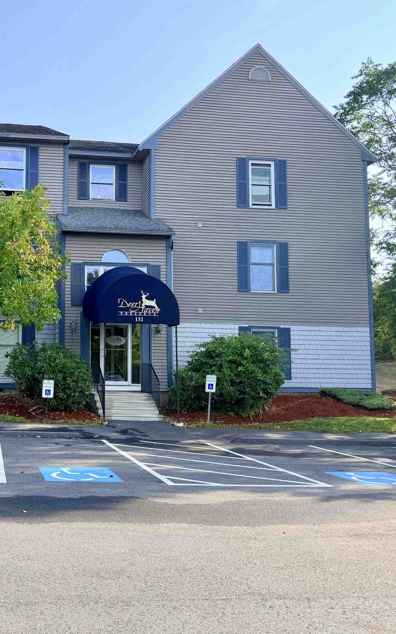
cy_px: 317
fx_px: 587
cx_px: 63
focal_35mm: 34
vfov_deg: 56.7
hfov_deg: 35.7
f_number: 1.78
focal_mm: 6.76
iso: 80
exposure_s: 1/979
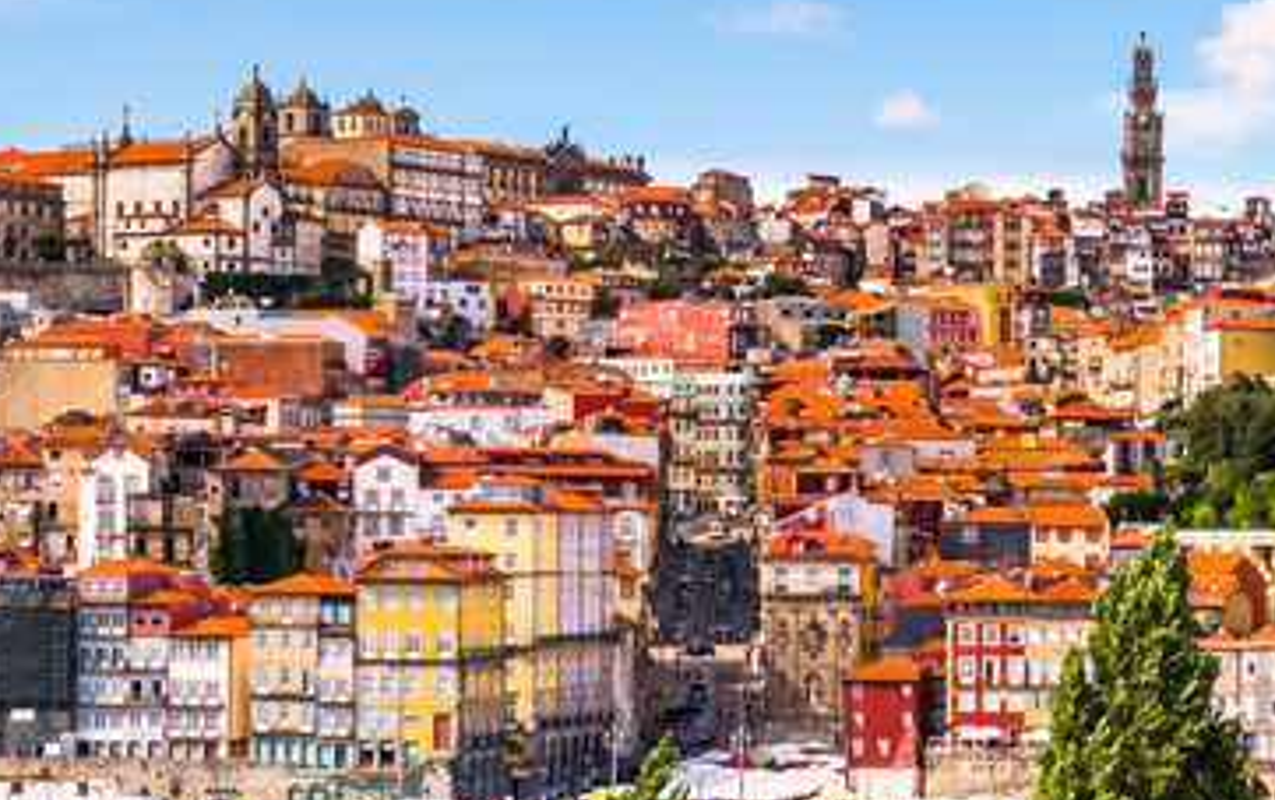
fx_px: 4417
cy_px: 463
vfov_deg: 10.3
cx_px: 1233
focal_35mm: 127
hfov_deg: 16.1
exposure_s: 1/80
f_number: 6.3
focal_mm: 36
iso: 125
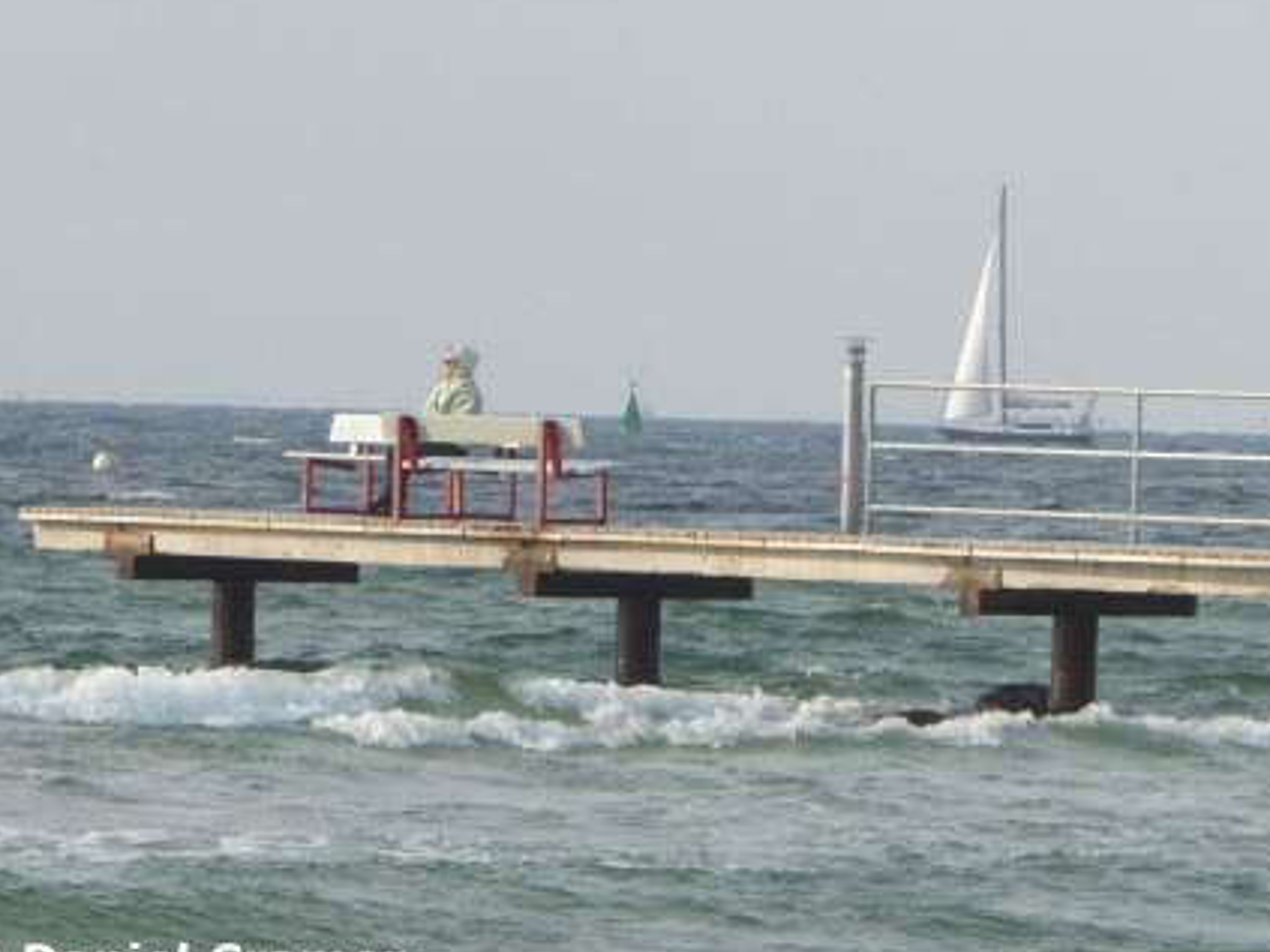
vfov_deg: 3.7
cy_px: 487
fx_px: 14561
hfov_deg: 5.0
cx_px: 621
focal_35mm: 397
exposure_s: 1/250
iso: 80
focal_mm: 66.8
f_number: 6
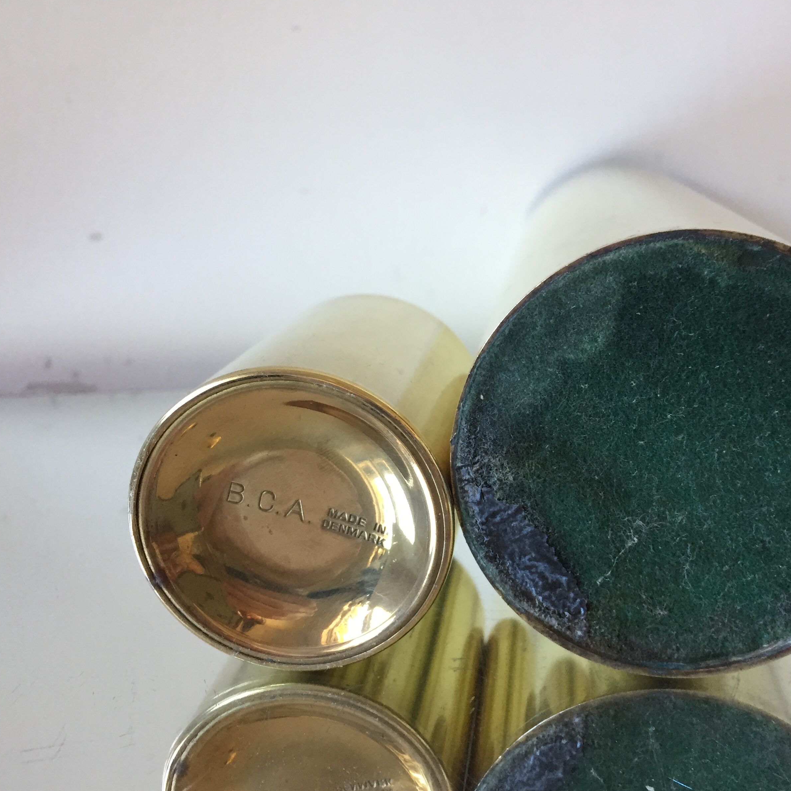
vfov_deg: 47.2
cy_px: 401
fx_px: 905
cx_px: 525
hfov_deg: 46.5
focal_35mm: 35
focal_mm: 4.15
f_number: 2.2
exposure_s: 1/33
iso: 64
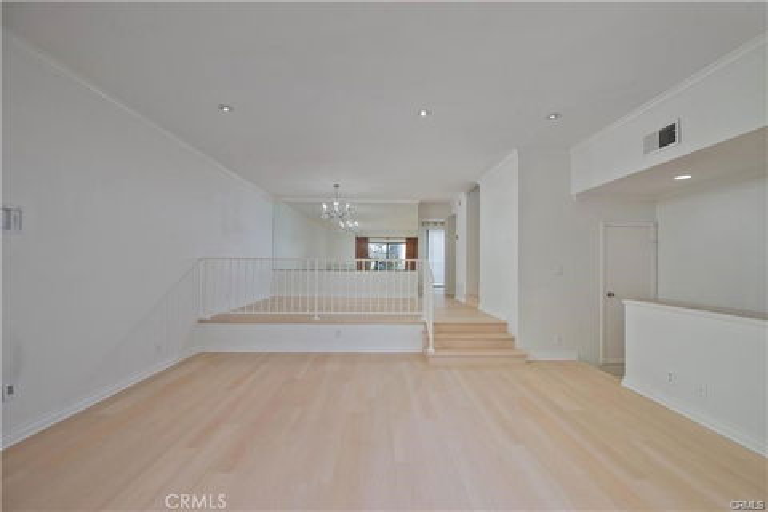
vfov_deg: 81.2
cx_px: 384
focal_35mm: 14
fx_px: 299
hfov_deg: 104.3
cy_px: 256
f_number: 6.3
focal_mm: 14
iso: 400
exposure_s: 1/60
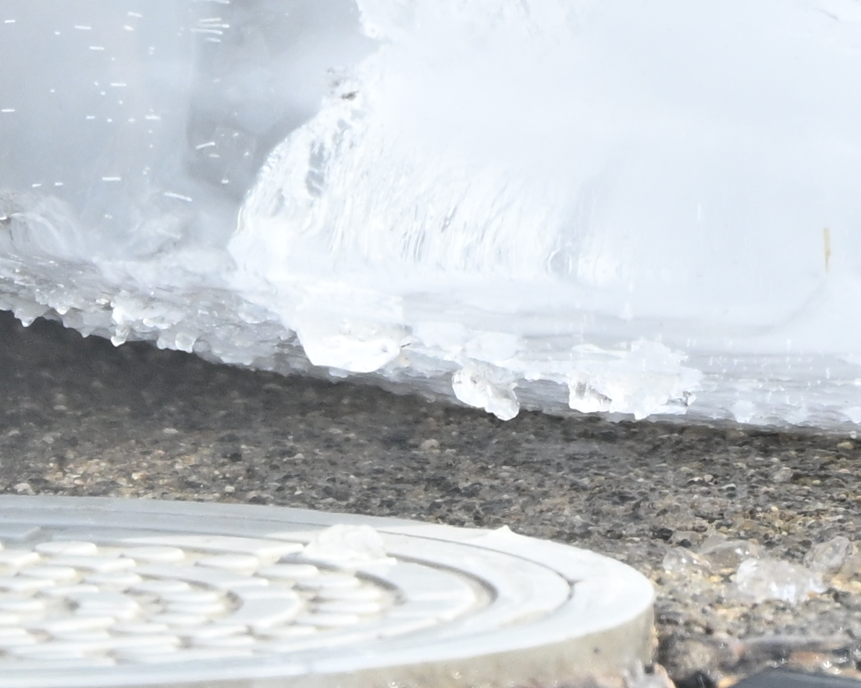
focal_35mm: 878
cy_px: -1215
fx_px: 22369
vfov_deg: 1.8
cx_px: 952
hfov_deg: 2.2
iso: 640
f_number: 6.3
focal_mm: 125
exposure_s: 1/800
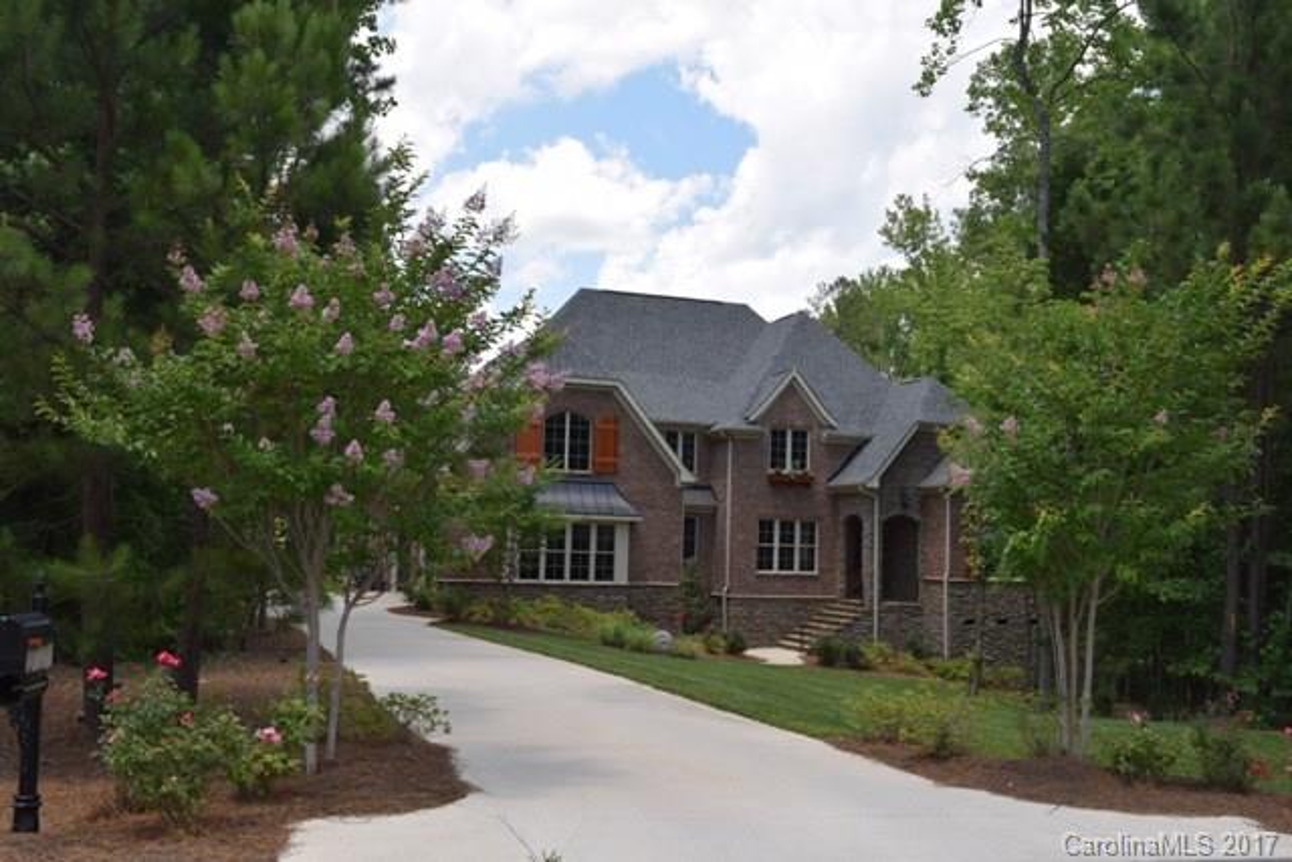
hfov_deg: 53.1
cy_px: 431
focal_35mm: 36
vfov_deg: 36.9
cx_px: 646
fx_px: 1292
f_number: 9
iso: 100
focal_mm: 24
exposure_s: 1/200
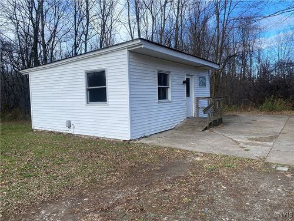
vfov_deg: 53.1
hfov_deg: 67.3
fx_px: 221
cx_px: 147
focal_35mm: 26
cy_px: 110
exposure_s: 1/1316
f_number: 1.8
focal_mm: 4.25
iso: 32
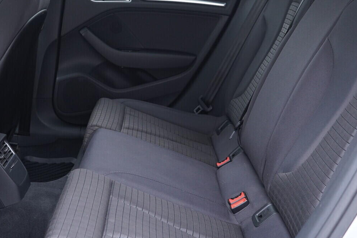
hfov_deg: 37.8
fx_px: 516
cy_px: 79
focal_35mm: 52
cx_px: 118
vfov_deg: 25.9
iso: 640
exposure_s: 1/40
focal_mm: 24
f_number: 2.8
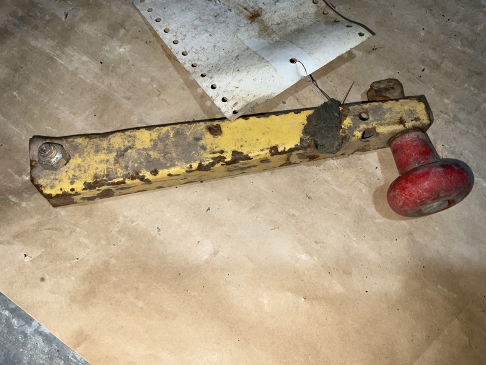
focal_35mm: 29
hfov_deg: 61.7
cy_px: 182
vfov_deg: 48.2
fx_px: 407
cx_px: 243
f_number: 1.8
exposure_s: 1/128
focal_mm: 3
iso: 16
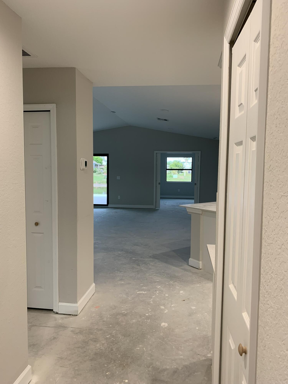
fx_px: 288
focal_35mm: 26
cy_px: 192
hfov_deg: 53.1
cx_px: 144
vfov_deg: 67.3
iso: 64
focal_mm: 4.25
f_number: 1.8
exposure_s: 1/60
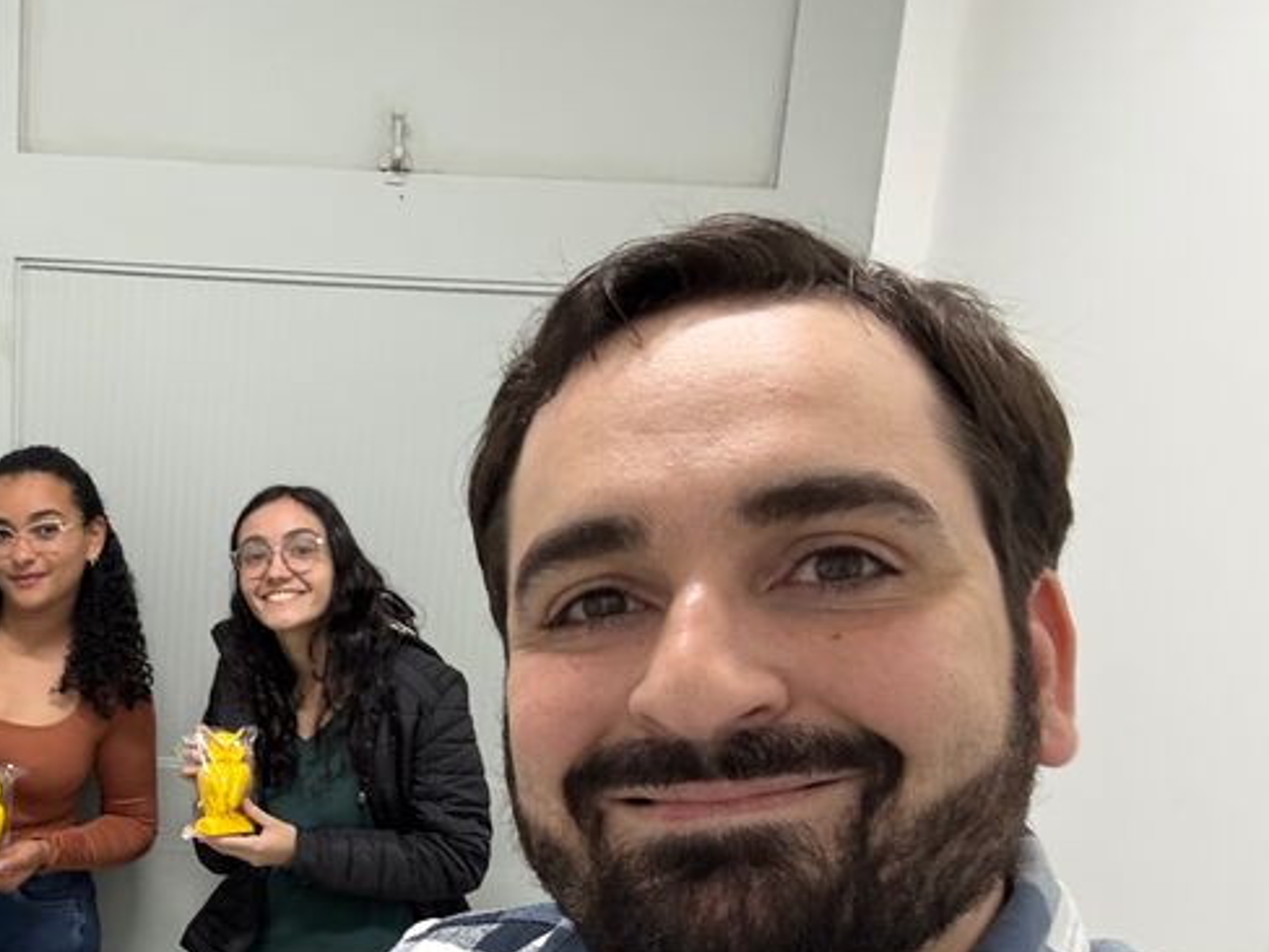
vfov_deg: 31.9
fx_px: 1613
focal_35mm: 44
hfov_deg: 39.9
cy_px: 773
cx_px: 131
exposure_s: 1/40
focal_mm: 2.69
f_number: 1.9
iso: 250
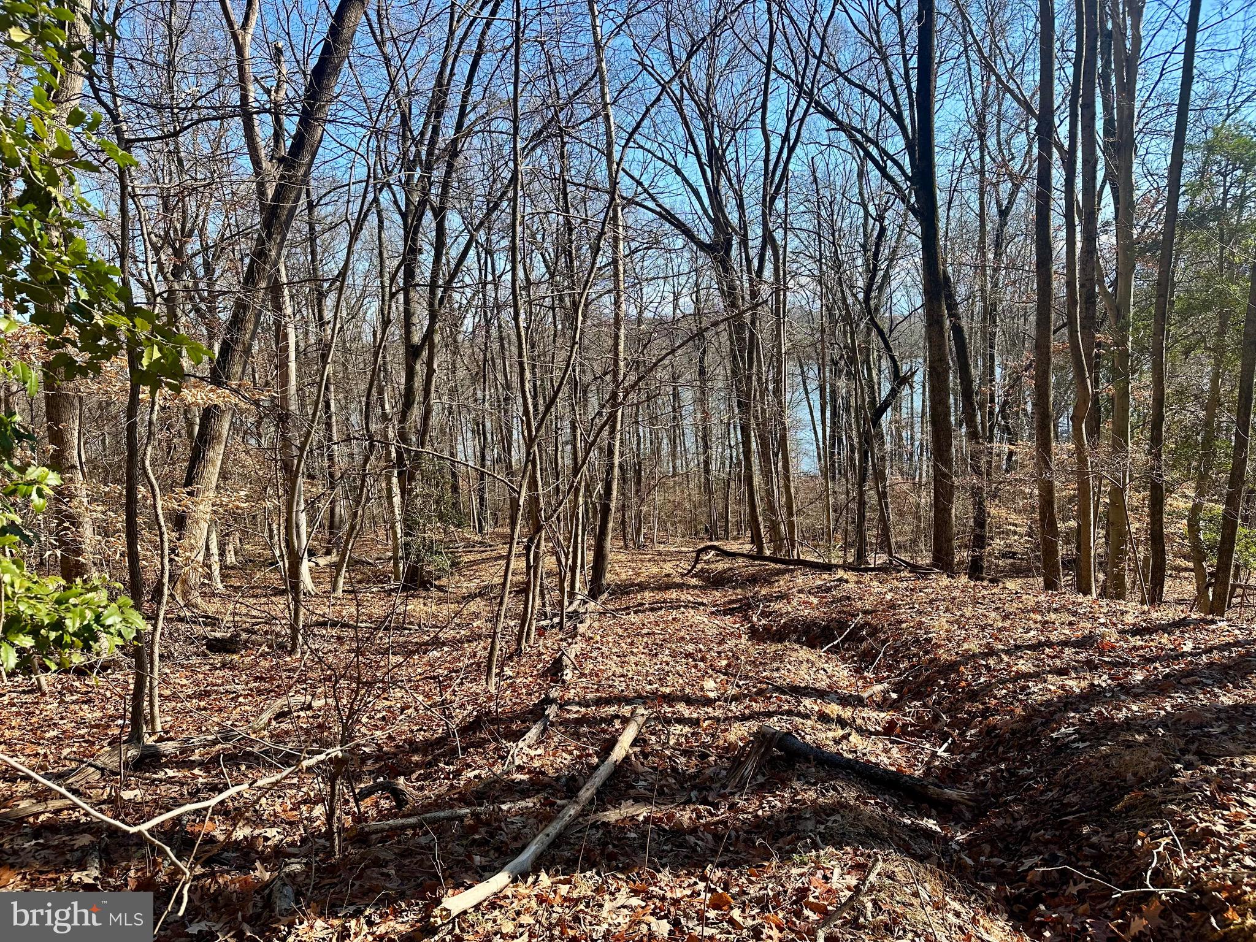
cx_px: 628
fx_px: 871
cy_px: 471
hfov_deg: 71.6
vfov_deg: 56.8
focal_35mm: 24
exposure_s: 1/1433
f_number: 1.78
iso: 80
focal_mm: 6.86
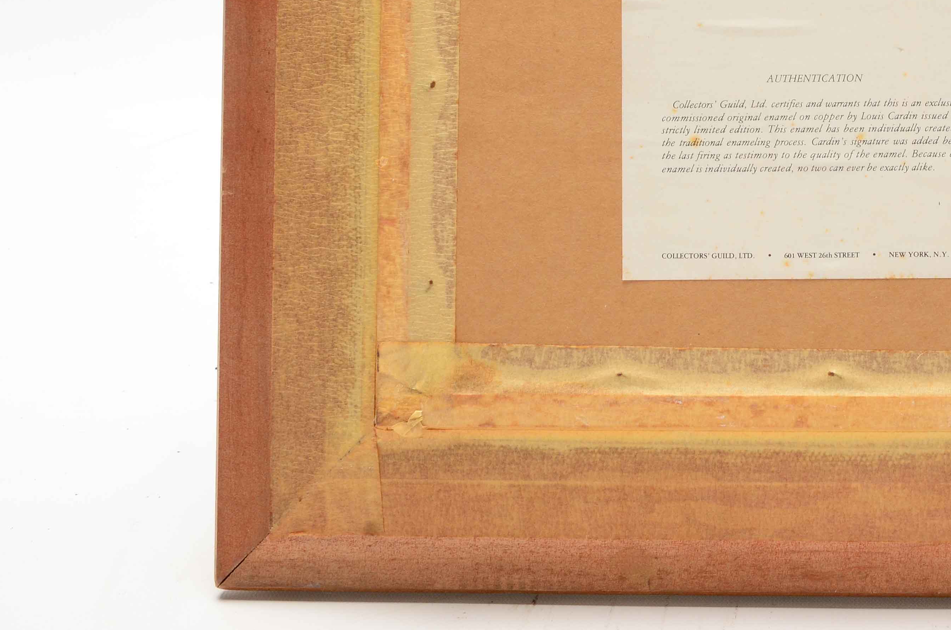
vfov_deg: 19.4
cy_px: 98
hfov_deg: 28.4
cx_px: 825
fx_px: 1817
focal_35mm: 69
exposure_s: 1/160
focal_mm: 25
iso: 200
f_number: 13
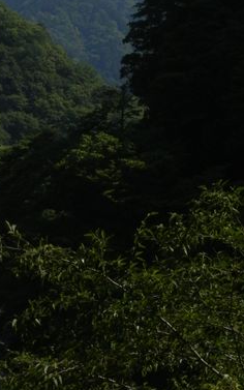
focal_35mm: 198
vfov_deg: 10.6
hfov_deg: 6.6
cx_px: 47
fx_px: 2104
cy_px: 94
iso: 125
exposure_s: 1/200
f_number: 13.5
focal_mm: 15.8
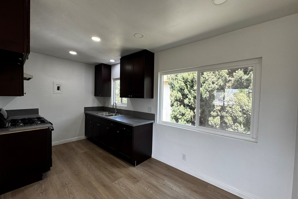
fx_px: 124
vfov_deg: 77.3
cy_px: 101
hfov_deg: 100.4
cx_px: 150
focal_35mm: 15
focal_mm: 2.22
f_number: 2.2
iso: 64
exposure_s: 1/99
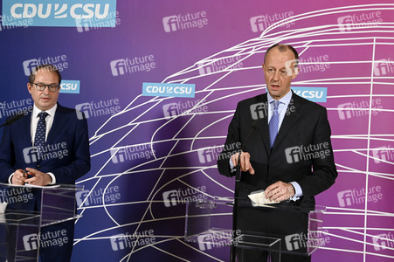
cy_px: 131
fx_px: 601
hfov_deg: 36.3
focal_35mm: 55
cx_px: 197
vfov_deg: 24.6
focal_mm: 55
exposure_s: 1/250
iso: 3200
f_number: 5.6
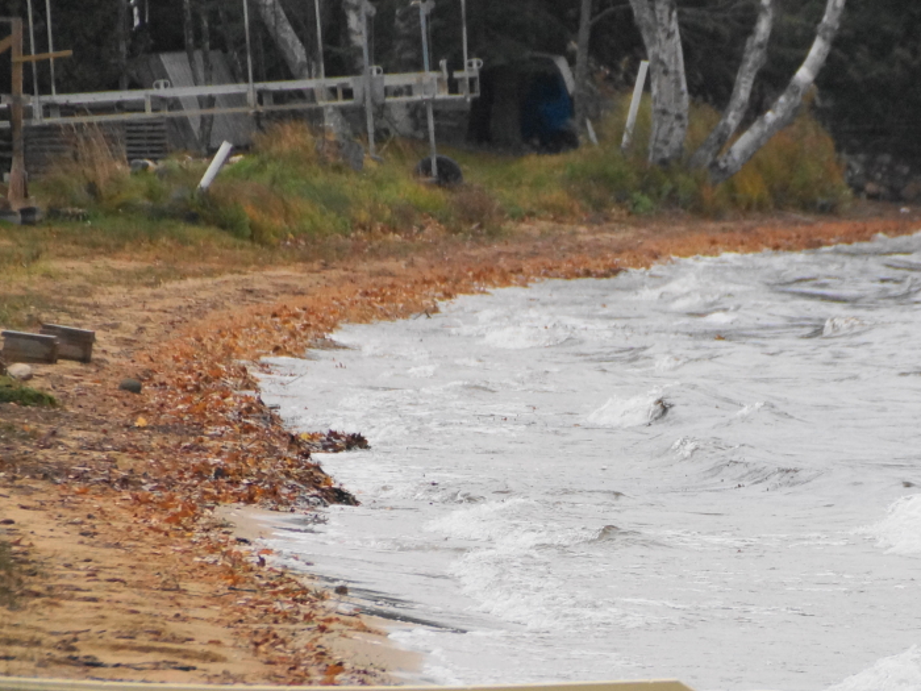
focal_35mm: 514
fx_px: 13676
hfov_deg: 3.9
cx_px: 629
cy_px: 375
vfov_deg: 2.9
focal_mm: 250
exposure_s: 1/400
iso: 1000
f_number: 6.3
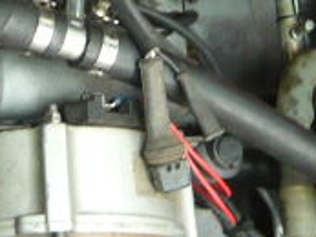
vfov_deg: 11.8
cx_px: 33
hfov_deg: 15.9
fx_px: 1114
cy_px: -73
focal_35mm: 122
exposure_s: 1/30
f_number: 2.8
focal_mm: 5.5
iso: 250
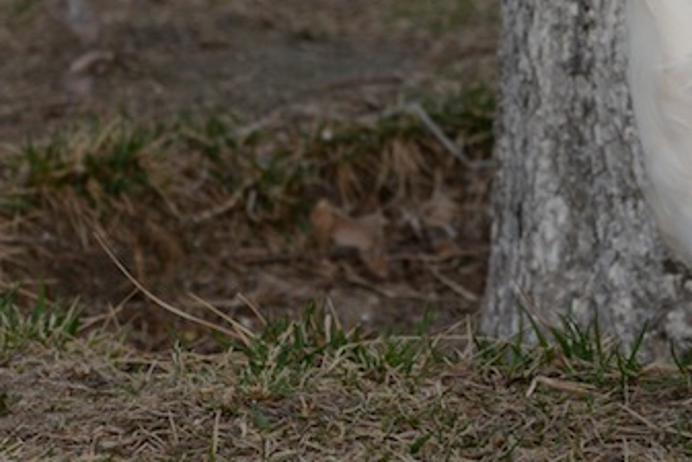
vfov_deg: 3.4
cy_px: -154
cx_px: 743
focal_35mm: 408
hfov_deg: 5.0
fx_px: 7846
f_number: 4.5
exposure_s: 1/800
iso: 640
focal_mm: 85
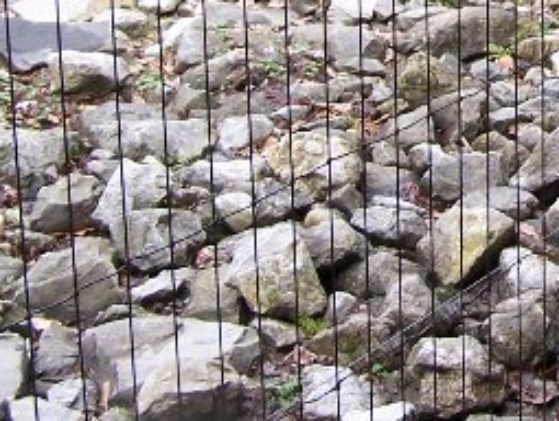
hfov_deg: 16.0
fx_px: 1924
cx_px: 627
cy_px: -107
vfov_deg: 12.2
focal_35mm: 119
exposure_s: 1/160
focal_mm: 6.3
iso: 80
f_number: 2.8
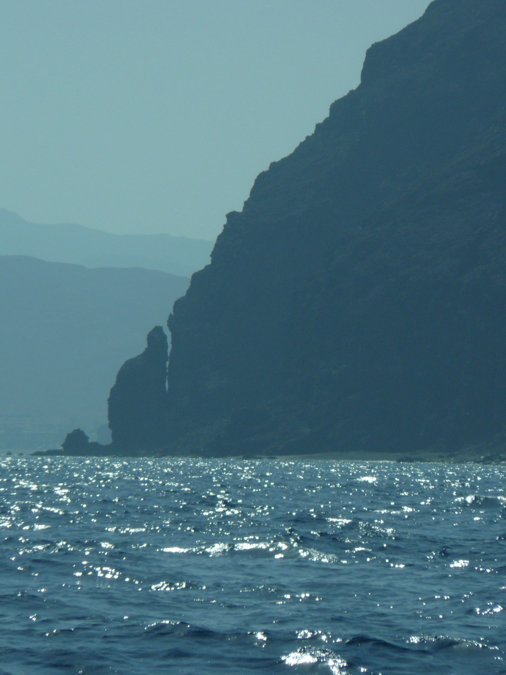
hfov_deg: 3.4
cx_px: 253
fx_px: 8420
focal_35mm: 432
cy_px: 338
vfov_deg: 4.6
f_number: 8
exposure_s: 1/800
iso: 100
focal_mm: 72
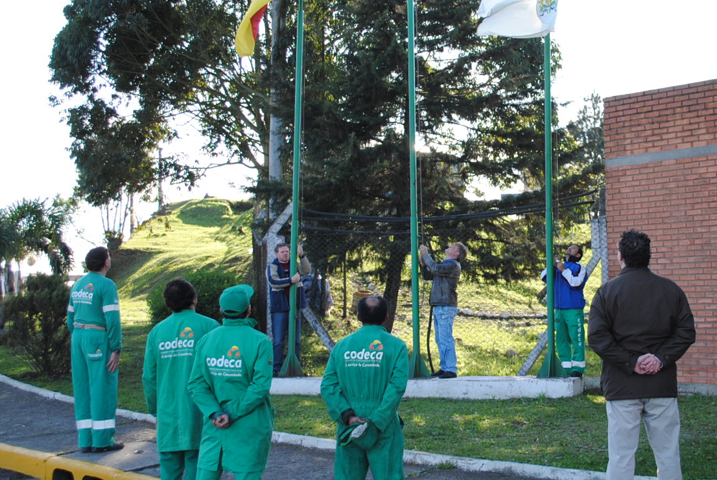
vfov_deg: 21.6
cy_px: 199
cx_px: 521
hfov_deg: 31.4
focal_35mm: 63
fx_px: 1257
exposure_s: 1/200
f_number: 4
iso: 125
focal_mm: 24
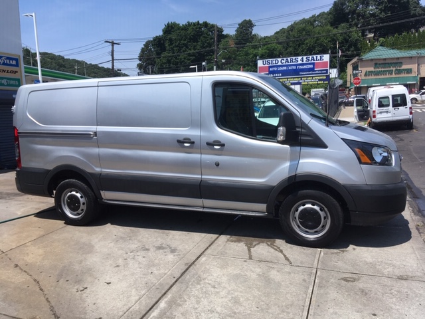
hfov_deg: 61.7
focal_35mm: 29
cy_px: 160
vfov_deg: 48.2
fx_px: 356
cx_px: 212
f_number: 2.2
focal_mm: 4.15
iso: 25
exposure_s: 1/1789
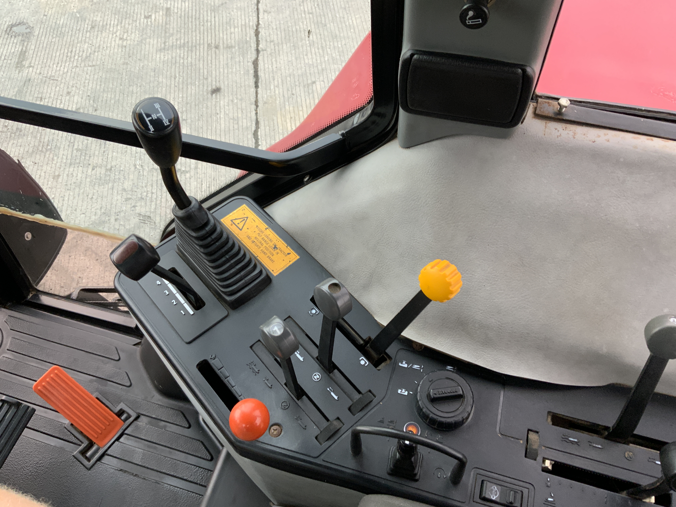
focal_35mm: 29
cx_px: 338
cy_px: 254
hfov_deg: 61.7
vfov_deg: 48.2
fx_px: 566
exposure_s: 1/96
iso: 64
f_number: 1.8
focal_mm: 3
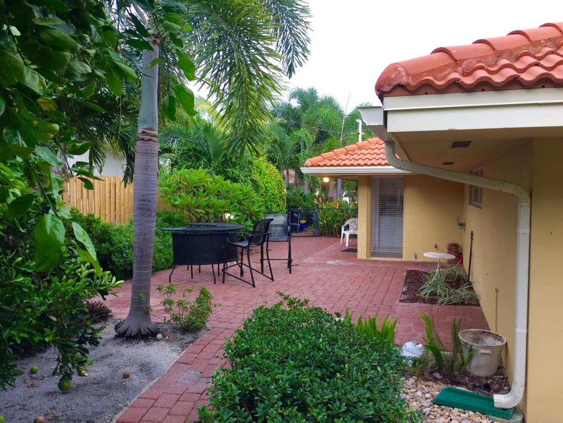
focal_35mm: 29
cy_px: 212
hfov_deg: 61.7
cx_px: 282
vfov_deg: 48.2
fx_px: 472
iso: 32
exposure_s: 1/120
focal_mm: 4.15
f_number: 2.2
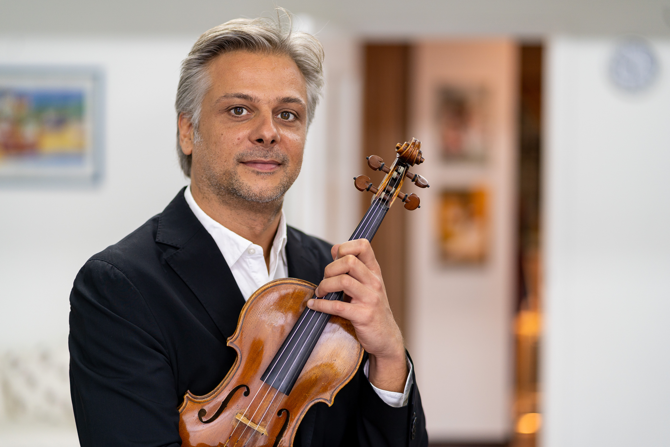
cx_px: 335
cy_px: 224
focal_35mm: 85
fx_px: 1582
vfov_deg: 16.1
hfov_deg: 23.9
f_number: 1.8
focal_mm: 85
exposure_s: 1/100
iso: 200
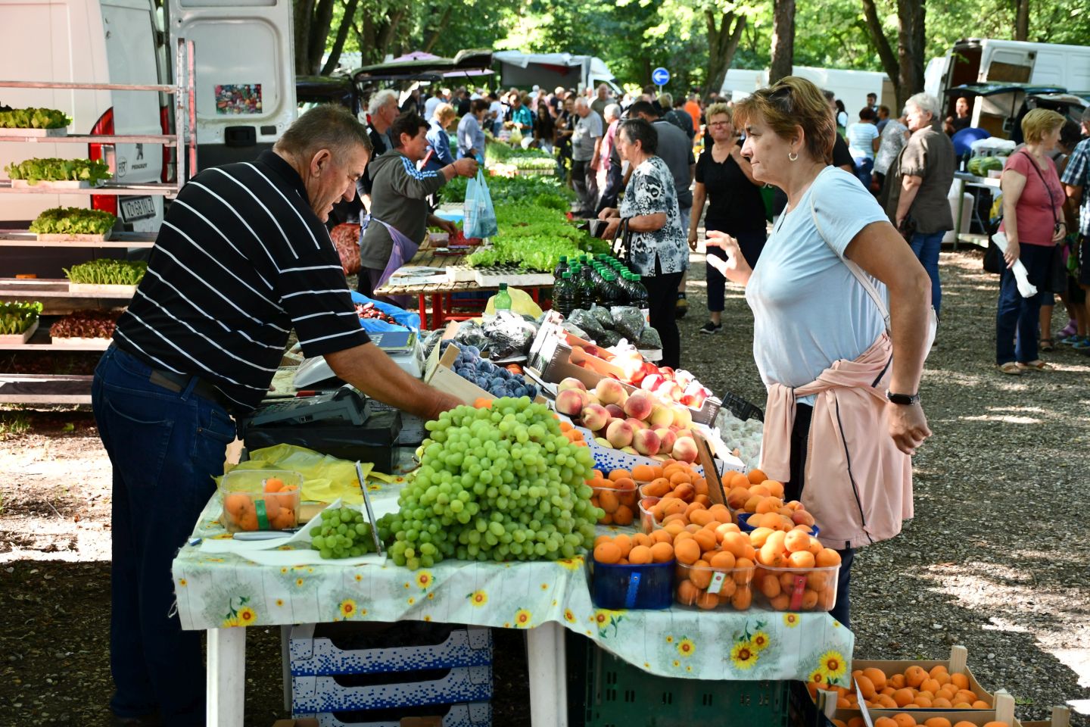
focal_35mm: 52
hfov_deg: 38.2
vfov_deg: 26.0
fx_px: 1574
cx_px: 545
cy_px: 364
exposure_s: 1/160
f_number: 4.2
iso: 800
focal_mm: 35
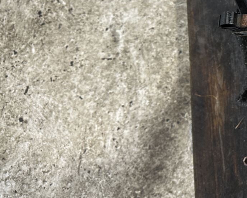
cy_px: -4
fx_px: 512
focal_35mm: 70
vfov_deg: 21.1
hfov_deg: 23.0
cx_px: 351
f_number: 1.78
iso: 125
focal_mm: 6.86
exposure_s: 1/50
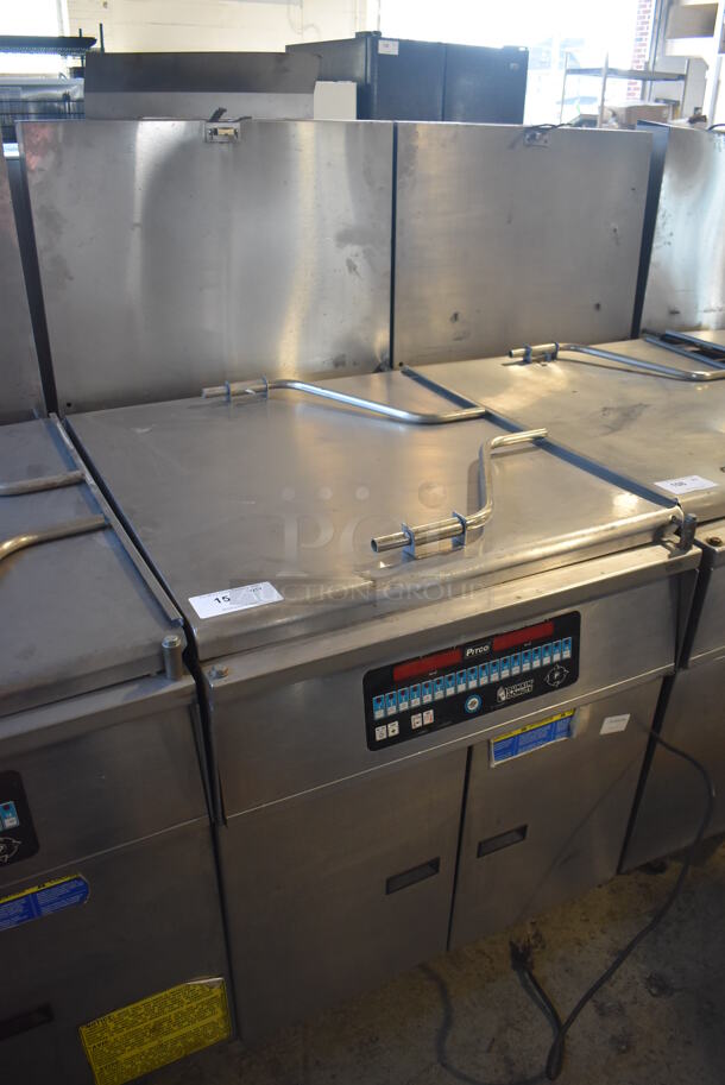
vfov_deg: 67.3
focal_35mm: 27
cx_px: 362
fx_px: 814
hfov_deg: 48.0
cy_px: 542
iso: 1400
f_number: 3.5
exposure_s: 1/125
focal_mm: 18
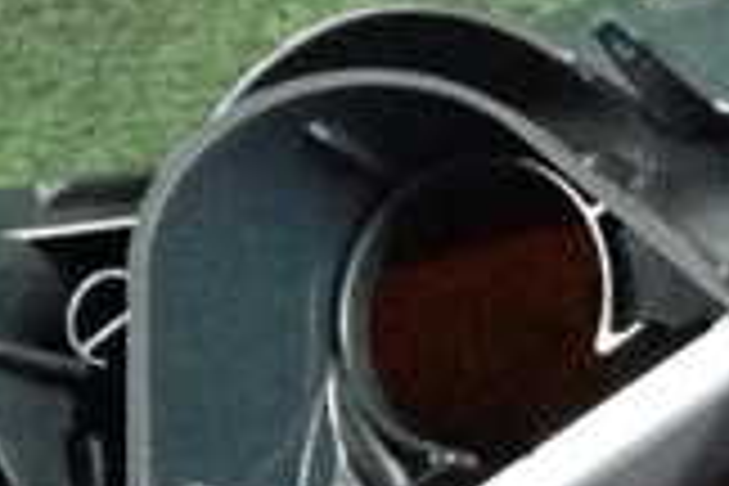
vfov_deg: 10.9
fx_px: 2491
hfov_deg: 15.7
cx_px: 976
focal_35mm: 123
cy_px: 590
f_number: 2.4
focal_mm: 5.79
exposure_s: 1/125
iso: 5000
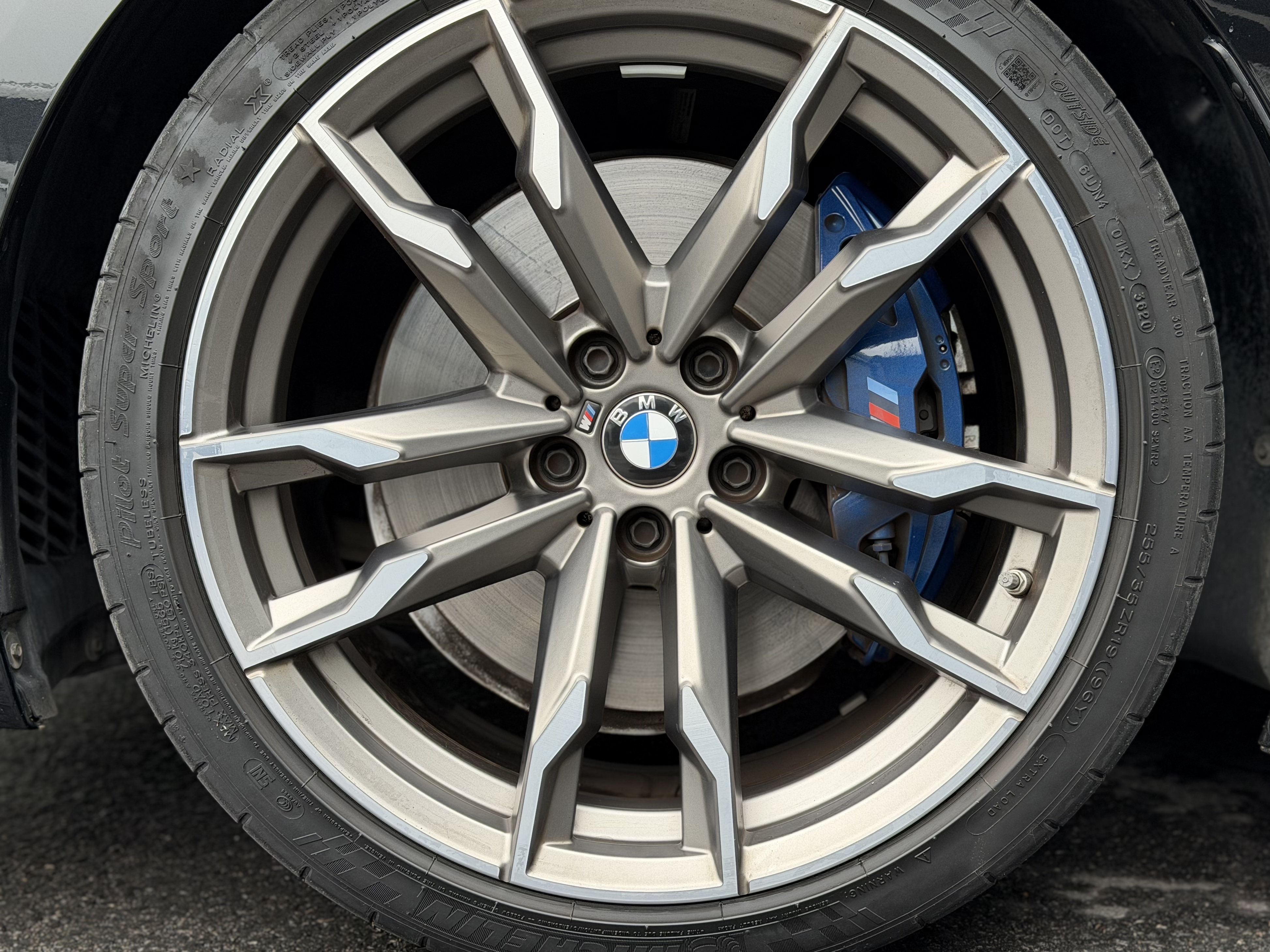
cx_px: 635
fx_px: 1761
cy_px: 476
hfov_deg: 39.7
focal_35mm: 48
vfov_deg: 30.3
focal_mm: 6.76
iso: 50
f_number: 1.78
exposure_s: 1/130
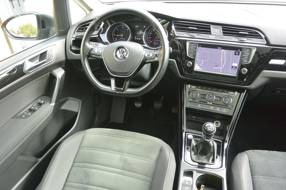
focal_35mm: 27
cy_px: 95
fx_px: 215
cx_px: 143
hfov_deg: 67.4
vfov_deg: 47.9
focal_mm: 10
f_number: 3.5
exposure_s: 1/125
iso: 360
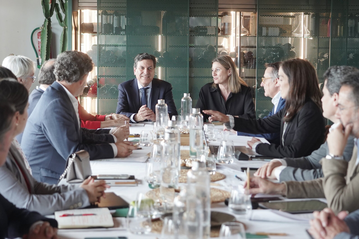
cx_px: 180
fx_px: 808
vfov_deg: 16.9
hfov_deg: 25.1
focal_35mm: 81
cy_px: 120
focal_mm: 54
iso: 1600
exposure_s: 1/200
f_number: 4
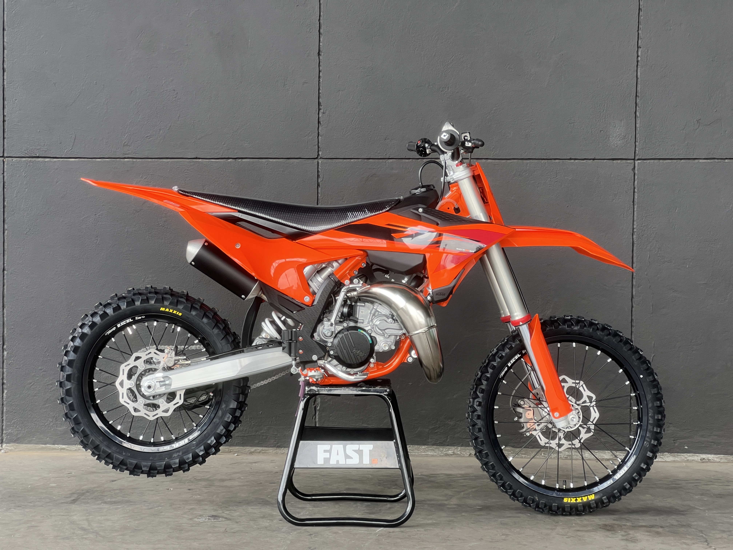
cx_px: 366
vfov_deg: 19.1
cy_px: 275
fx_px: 1630
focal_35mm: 77
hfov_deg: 25.3
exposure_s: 1/99
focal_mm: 9
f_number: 2.8
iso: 64
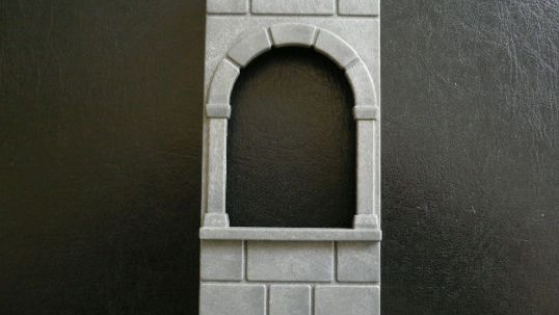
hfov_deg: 51.6
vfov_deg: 30.4
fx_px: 578
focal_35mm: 39
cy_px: 146
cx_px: 277
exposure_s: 1/8
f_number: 2.8
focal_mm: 5.8
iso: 200
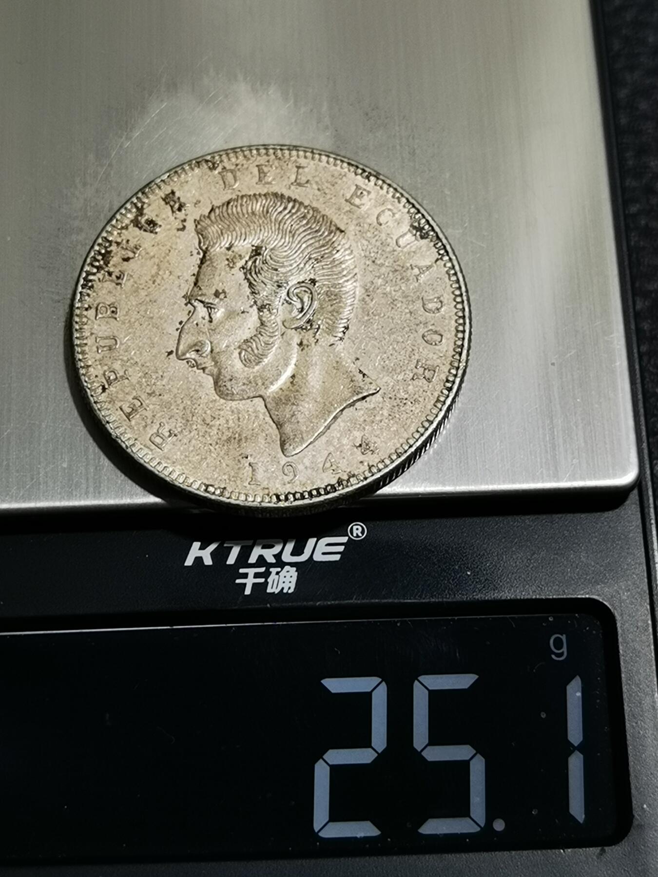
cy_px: 438
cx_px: 329
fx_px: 1799
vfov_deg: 27.4
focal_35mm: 71
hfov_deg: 20.7
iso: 80
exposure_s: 1/100
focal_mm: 6.67
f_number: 1.9
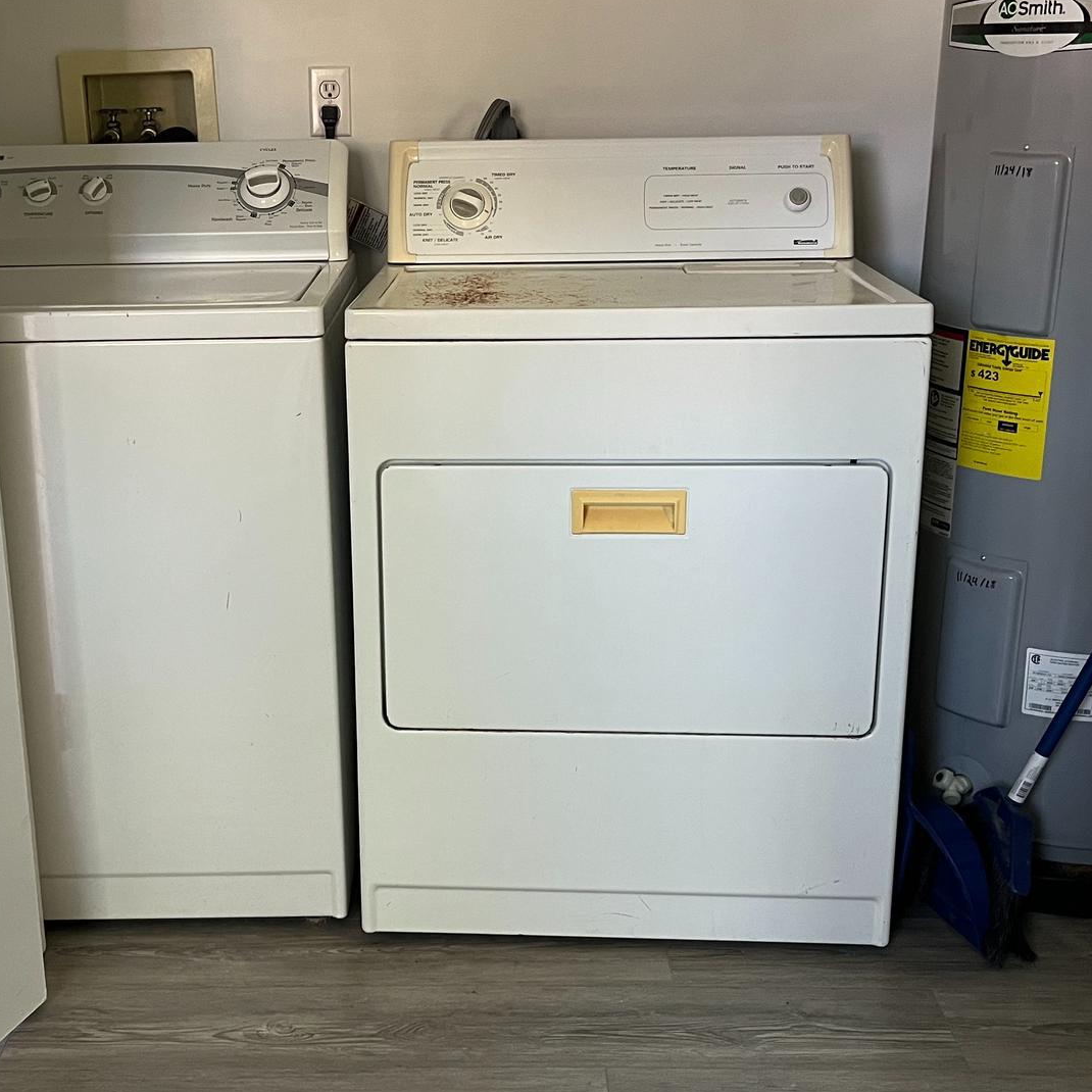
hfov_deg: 38.2
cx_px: 431
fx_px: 1570
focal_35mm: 44
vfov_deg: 38.3
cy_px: 510
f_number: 1.6
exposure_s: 1/60
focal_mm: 5.1
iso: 250
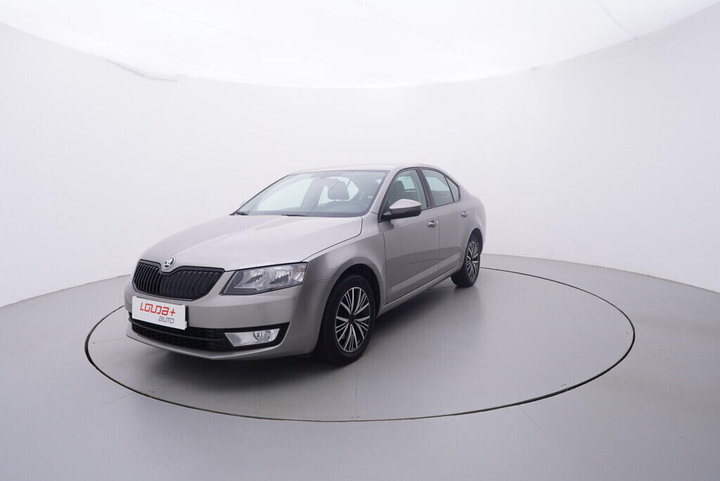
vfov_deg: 56.2
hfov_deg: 77.3
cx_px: 360
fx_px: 450
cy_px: 240
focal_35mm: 22
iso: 200
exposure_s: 1/80
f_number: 5
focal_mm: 15
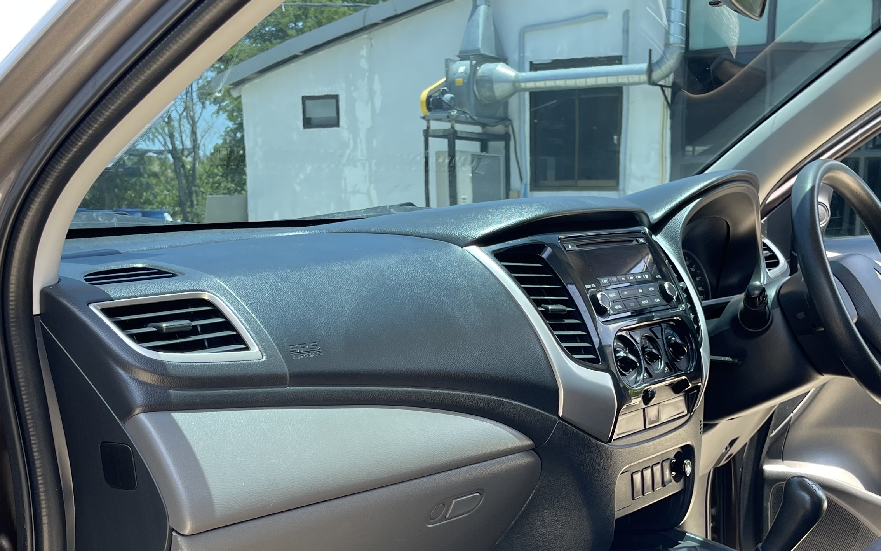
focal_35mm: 49
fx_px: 1176
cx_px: 498
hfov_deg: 41.0
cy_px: 467
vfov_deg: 25.7
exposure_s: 1/121
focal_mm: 5.1
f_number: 1.6
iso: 40
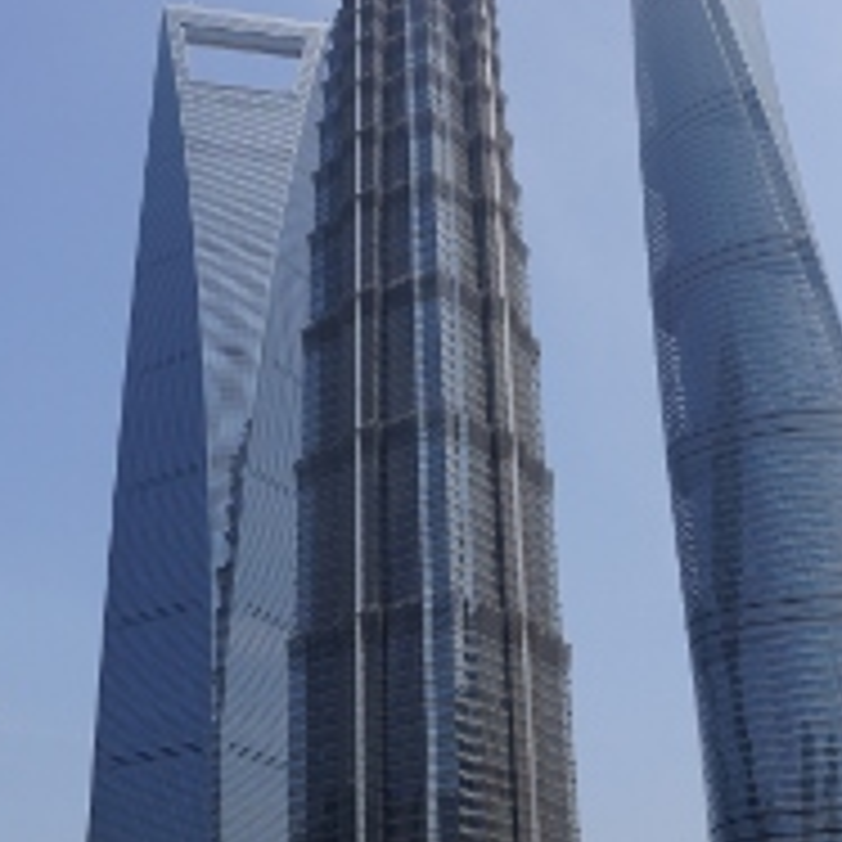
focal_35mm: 49
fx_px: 1348
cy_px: 410
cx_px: 412
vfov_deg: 34.7
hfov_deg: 34.7
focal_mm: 18
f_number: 10
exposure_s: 1/250
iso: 100
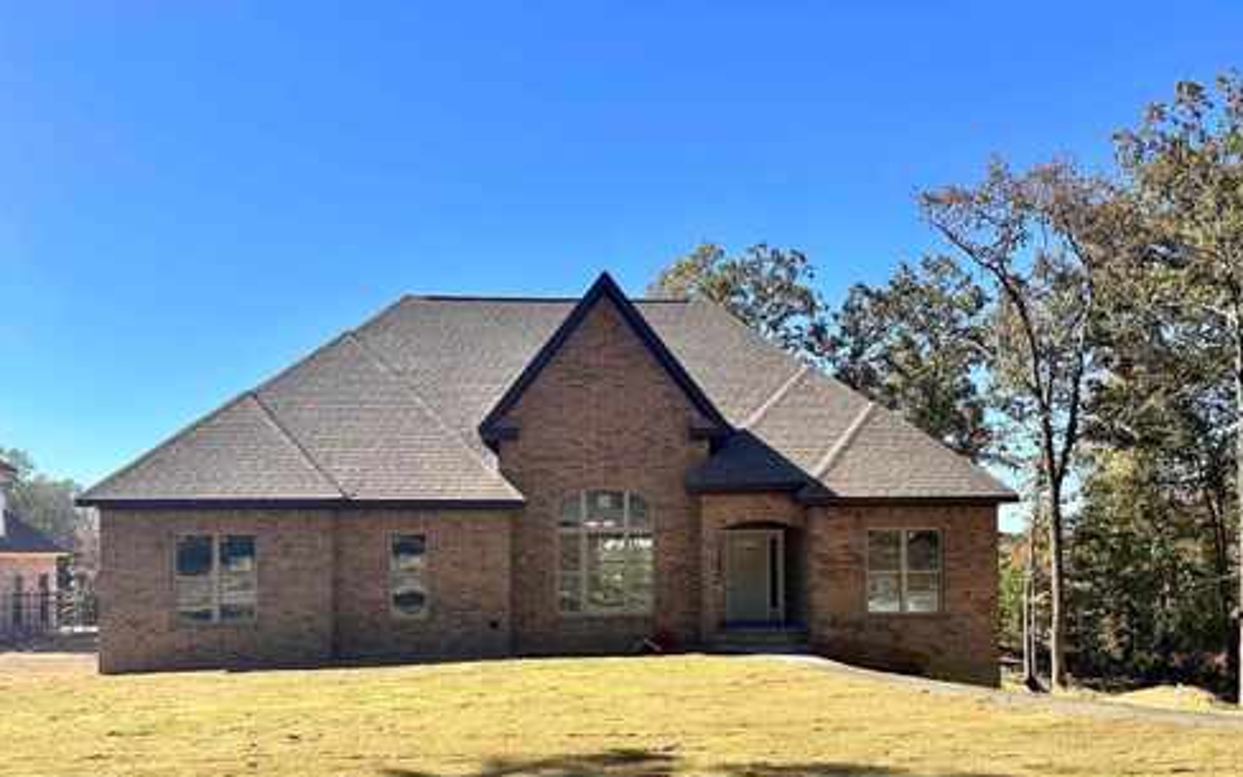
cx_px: 629
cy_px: 433
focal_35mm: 26
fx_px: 881
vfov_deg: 47.5
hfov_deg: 70.4
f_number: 1.78
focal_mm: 6.86
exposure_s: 1/2967
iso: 80
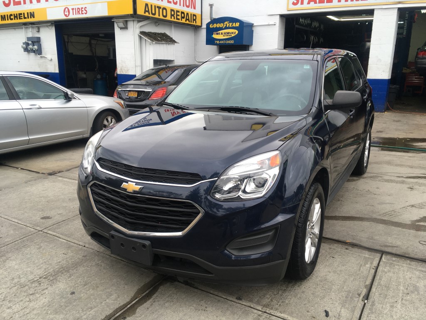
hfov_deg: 61.7
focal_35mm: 29
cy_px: 160
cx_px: 213
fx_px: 357
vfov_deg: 48.2
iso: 25
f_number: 2.2
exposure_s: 1/124
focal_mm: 4.15
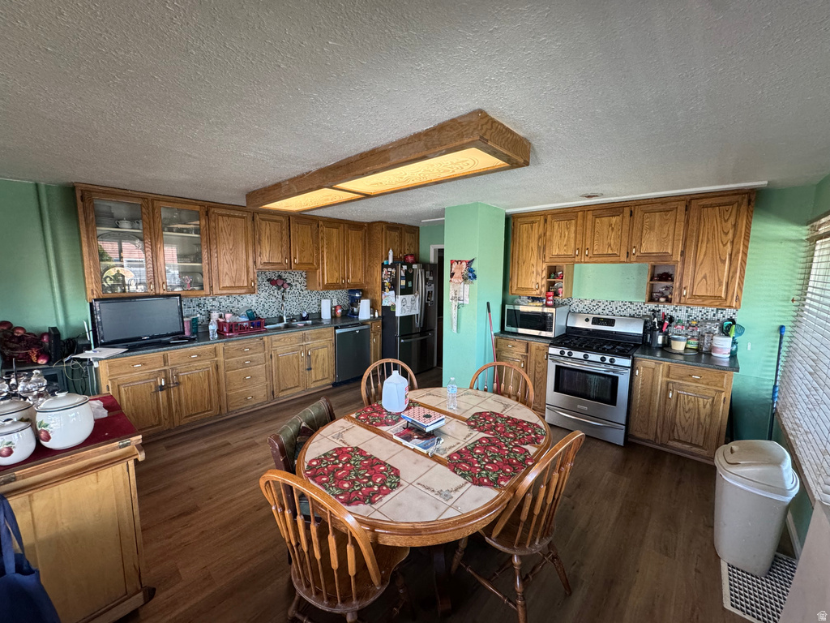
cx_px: 415
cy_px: 312
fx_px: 336
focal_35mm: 14
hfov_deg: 102.1
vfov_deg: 85.7
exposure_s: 1/120
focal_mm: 2.22
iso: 320
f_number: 2.2
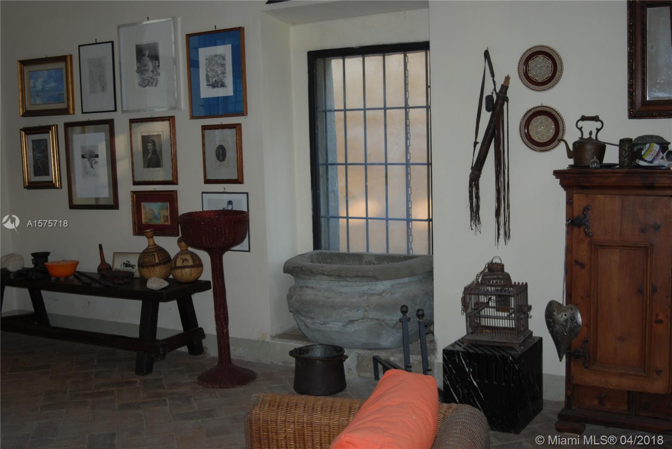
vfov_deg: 32.0
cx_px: 336
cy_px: 224
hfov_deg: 46.4
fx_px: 785
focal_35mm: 42
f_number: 3.5
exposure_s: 1/60
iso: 200
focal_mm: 28
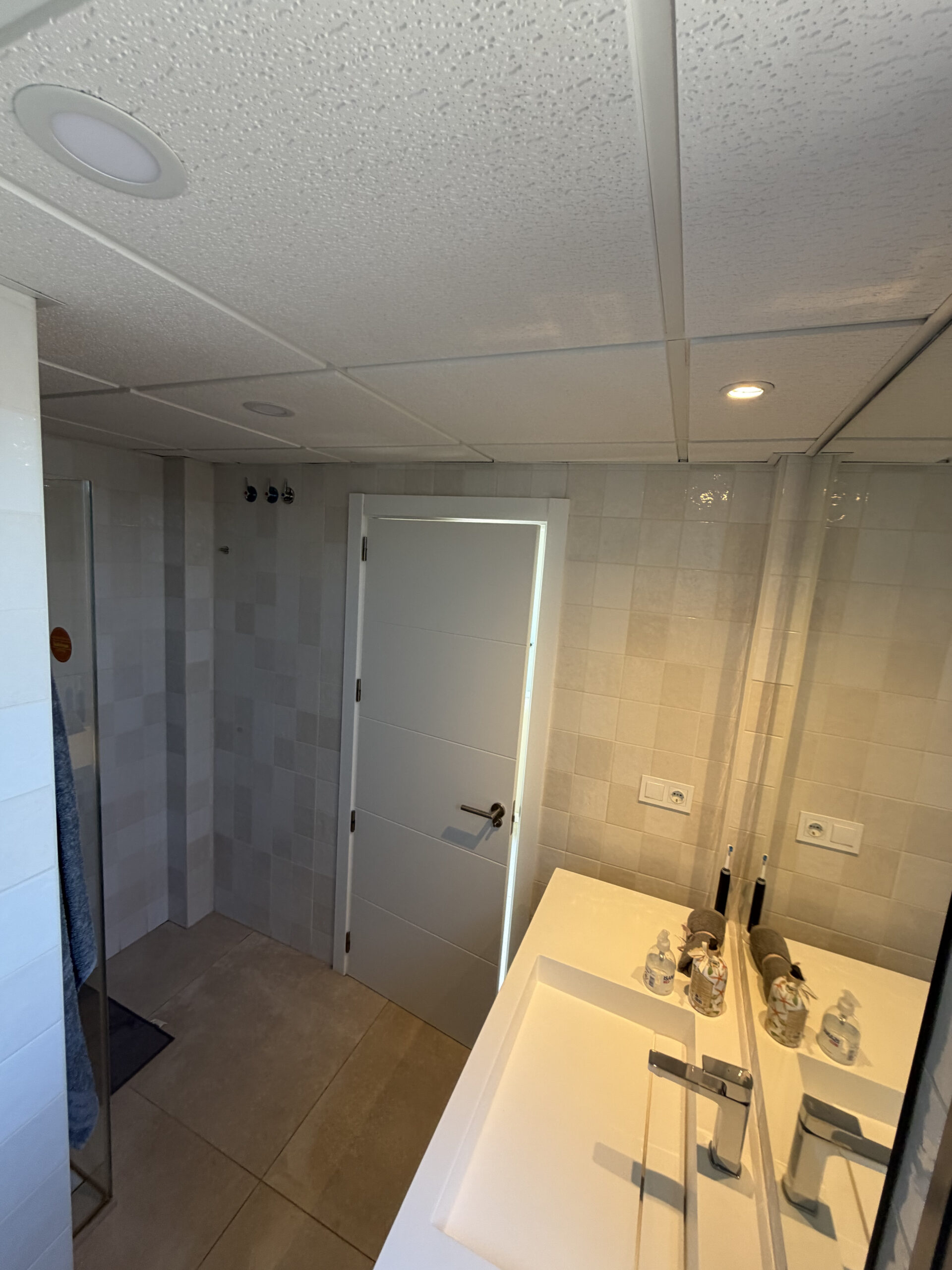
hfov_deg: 85.7
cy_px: 635
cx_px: 476
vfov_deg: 102.1
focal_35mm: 14
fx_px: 513
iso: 160
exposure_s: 1/121
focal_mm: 2.22
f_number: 2.2
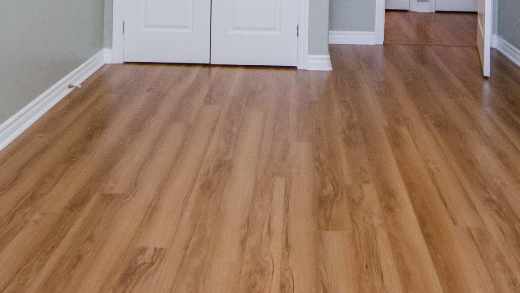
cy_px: -100
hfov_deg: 55.2
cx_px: 288
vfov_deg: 26.9
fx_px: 496
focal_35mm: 36
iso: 800
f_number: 6.3
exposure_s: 1/60
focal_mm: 10
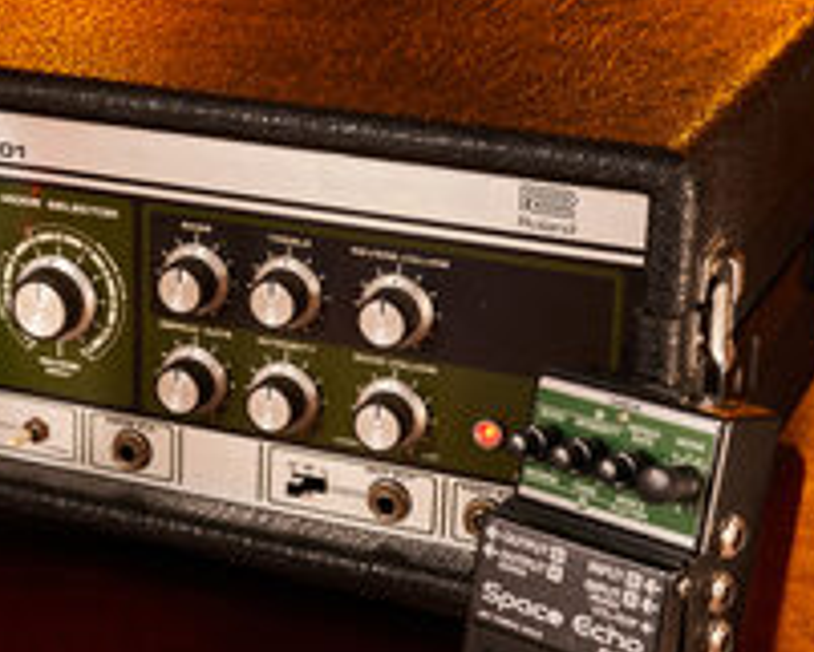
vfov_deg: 16.5
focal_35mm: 93
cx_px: 85
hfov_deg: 20.2
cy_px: 235
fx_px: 2242
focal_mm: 35
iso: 250
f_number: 9
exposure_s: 1.3
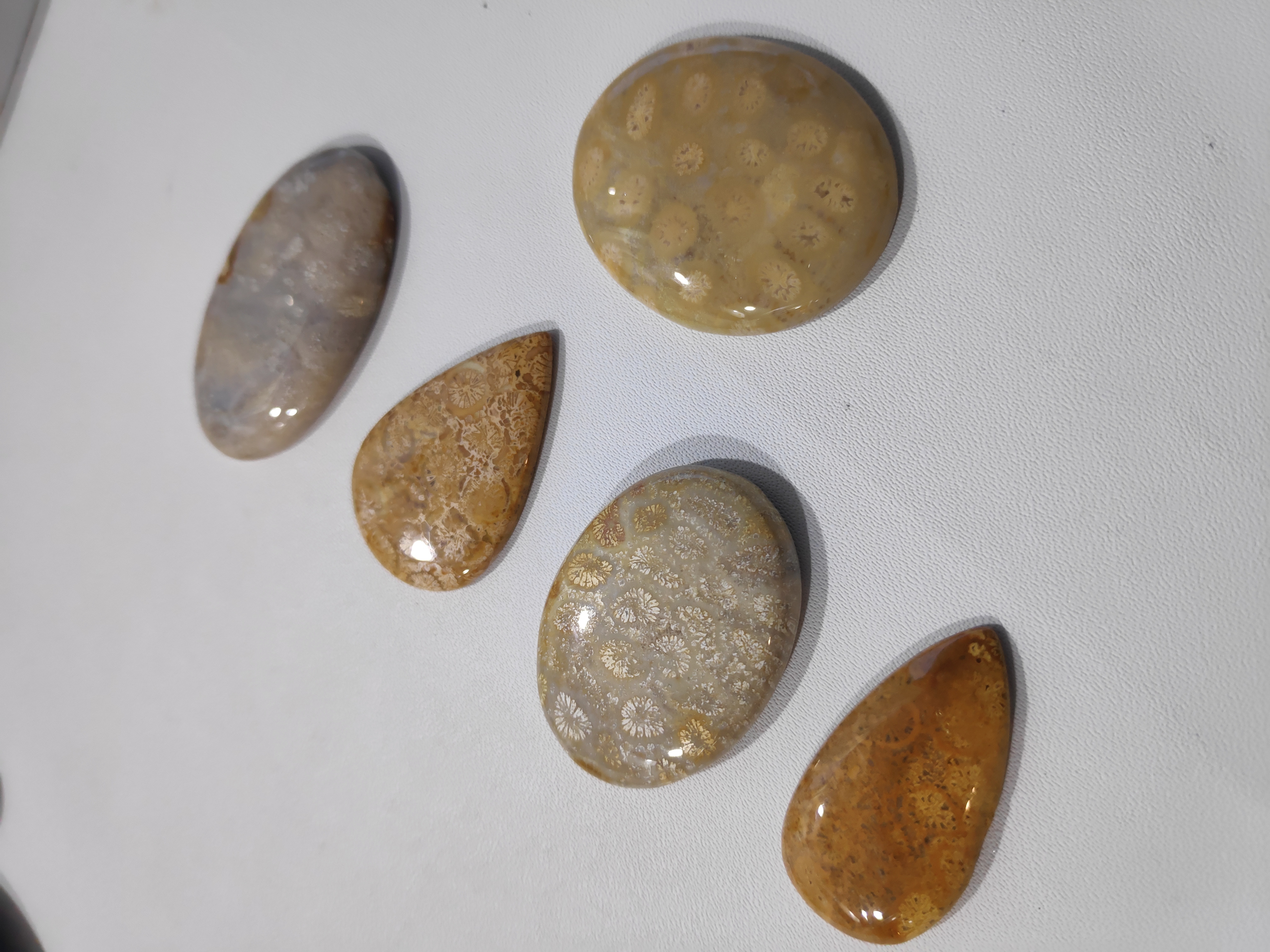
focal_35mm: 20
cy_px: 476
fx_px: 734
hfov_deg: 81.7
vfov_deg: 66.0
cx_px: 635
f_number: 1.9
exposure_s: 1/50
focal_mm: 3.94
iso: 562
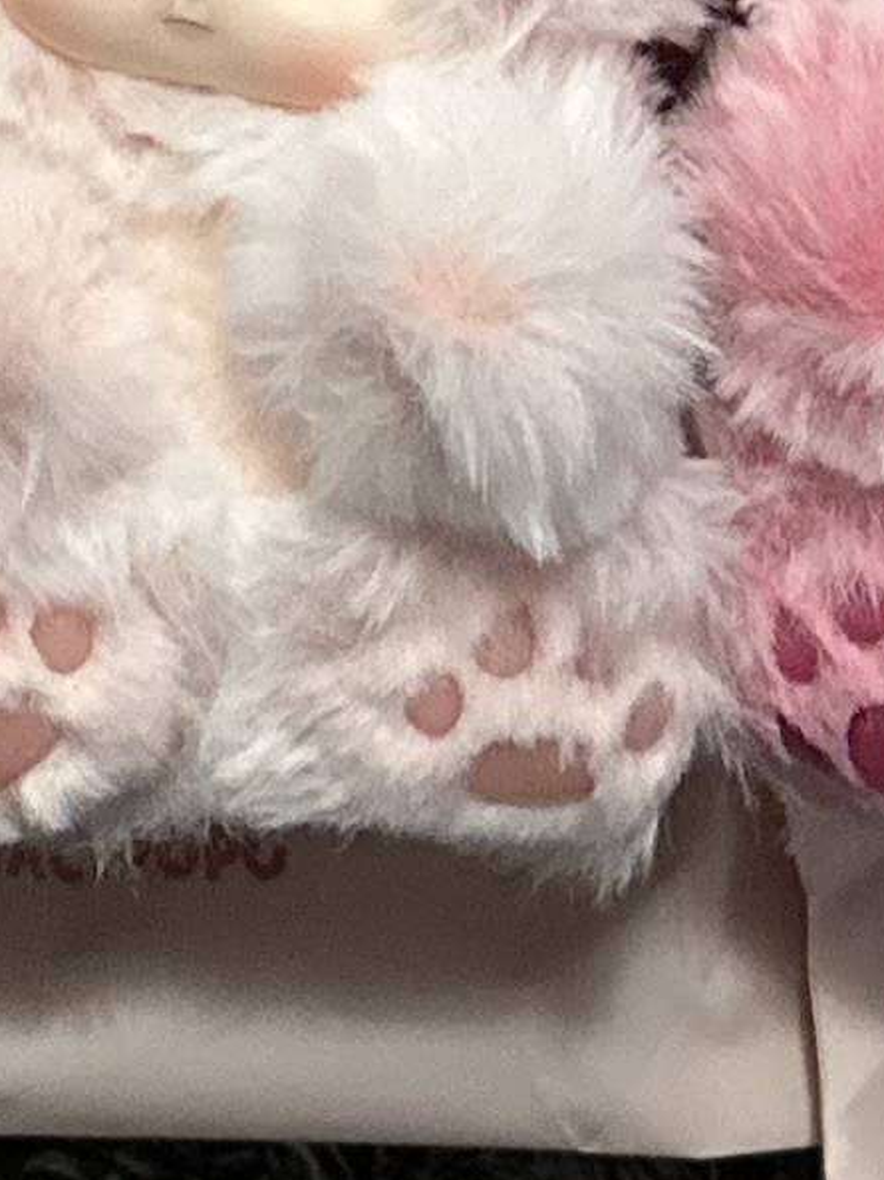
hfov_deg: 9.0
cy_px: -2354
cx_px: -89
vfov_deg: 9.5
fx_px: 5554
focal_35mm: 163
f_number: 1.78
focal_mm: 6.86
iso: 640
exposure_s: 1/40
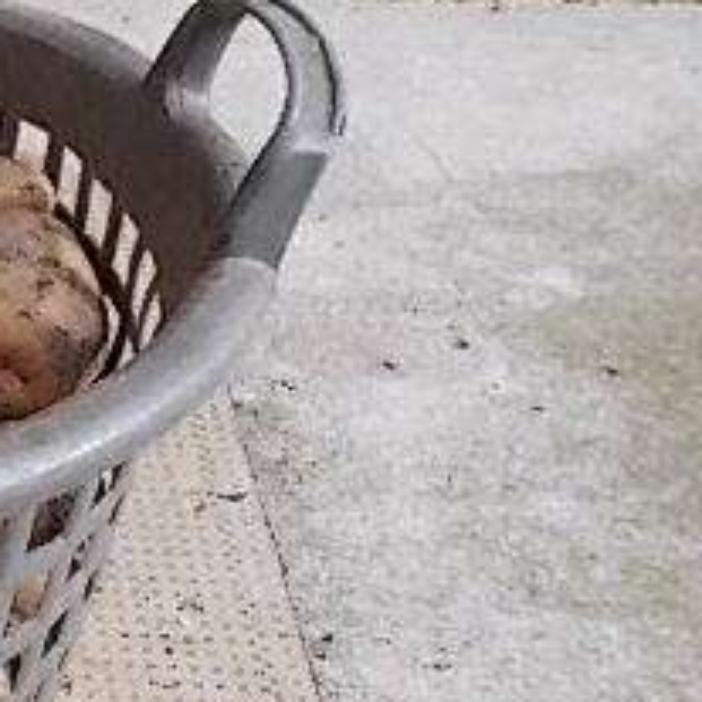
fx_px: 1629
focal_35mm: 71
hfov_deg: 20.7
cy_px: 373
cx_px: -356
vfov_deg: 24.3
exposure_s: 1/100
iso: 80
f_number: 3.2
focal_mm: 4.6
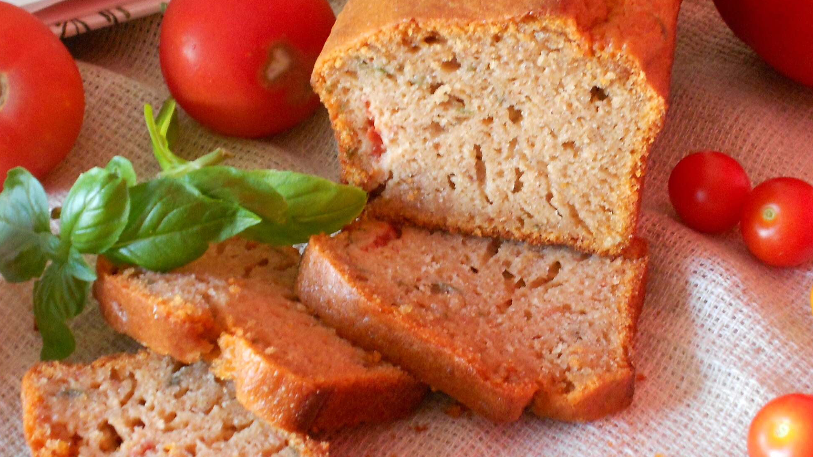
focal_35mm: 94
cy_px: 223
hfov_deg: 22.6
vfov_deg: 12.9
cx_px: 493
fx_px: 2027
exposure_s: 1/8
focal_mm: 11.6
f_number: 5.3
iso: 400
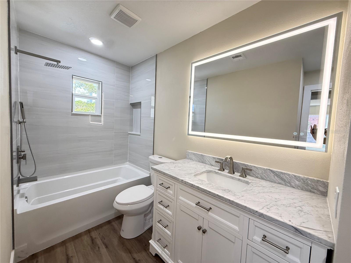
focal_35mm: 14
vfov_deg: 85.7
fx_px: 142
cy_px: 132
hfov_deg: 102.1
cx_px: 176
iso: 250
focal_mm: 2.22
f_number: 2.2
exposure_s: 1/101
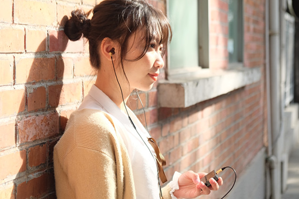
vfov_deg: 15.2
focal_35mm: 90
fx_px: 747
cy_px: 101
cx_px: 133
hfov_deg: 22.6
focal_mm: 50.5
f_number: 4
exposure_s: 1/320
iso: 400
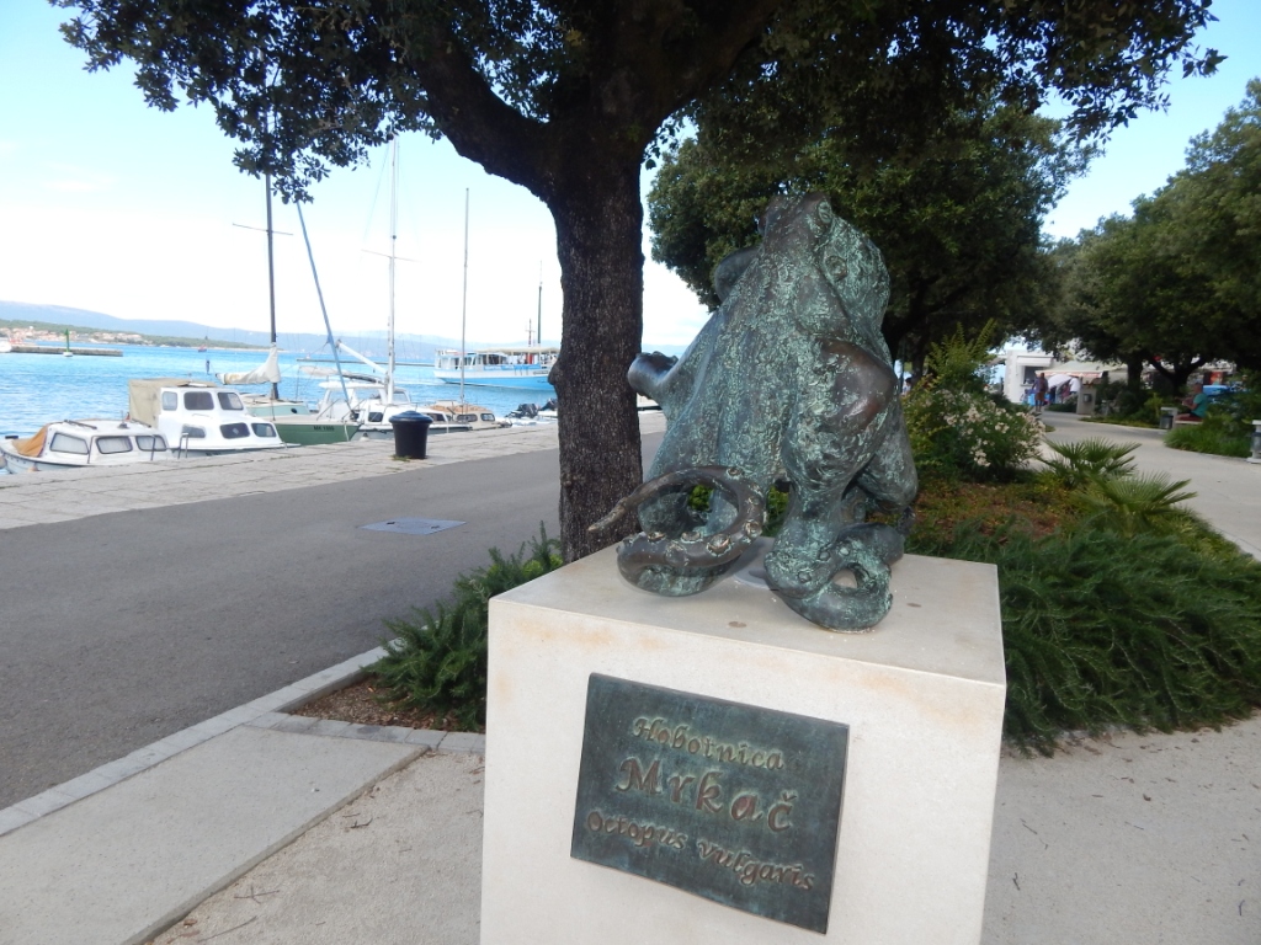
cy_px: 472
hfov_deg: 76.4
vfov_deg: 61.1
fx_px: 801
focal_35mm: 22
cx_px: 630
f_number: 3
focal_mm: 4
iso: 125
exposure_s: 1/640
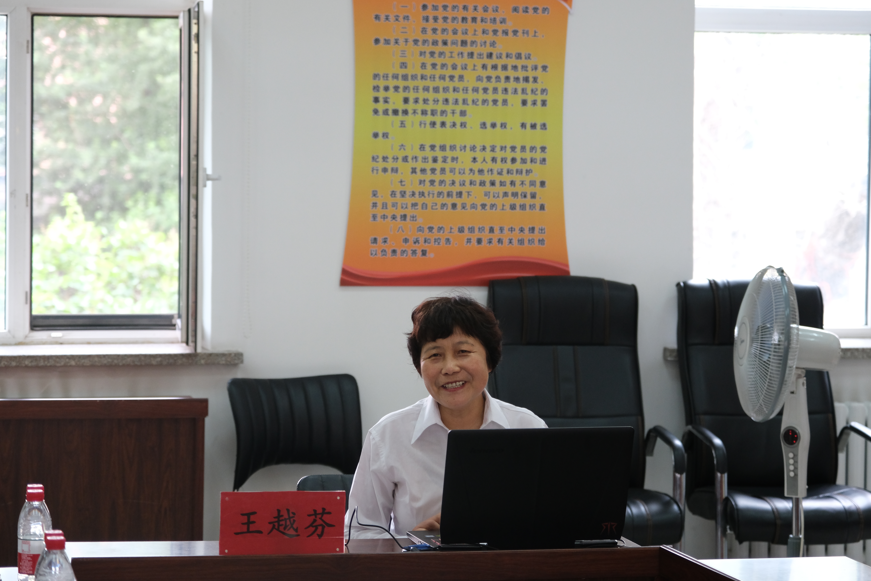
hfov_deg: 19.5
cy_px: 290
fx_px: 2540
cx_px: 436
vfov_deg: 13.0
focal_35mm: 105
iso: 1250
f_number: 4
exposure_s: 1/105
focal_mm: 69.8
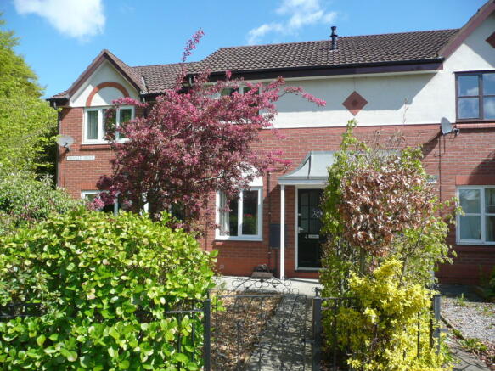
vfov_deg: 49.7
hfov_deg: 63.5
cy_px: 186
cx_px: 248
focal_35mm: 28
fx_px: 400
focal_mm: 4.6
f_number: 3.3
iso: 100
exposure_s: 1/400
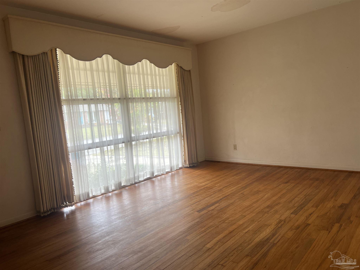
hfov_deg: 67.3
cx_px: 180
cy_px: 135
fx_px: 270
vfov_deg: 53.1
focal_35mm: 26
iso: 50
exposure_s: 1/120
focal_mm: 5.7
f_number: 1.5
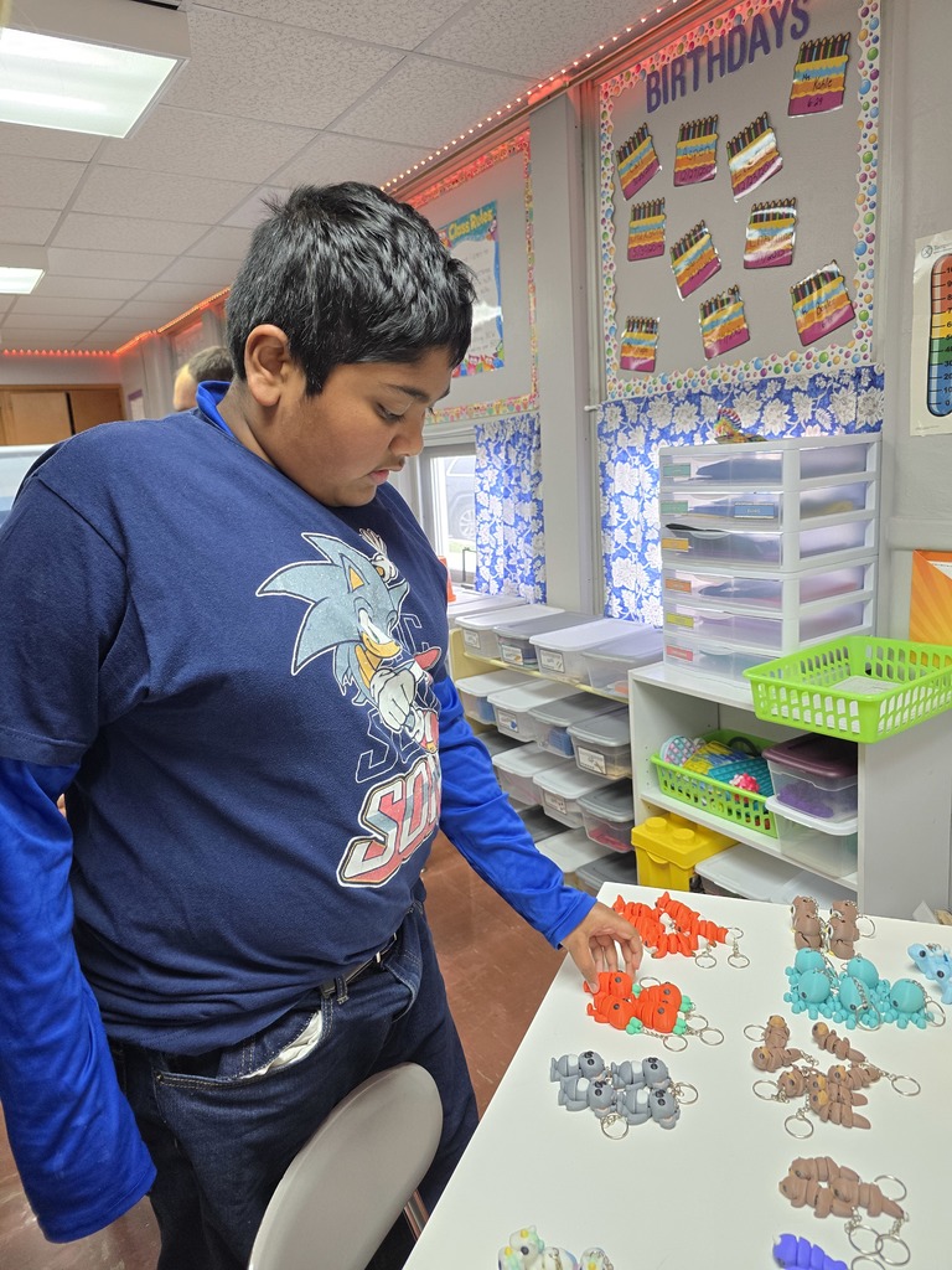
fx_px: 843
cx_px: 476
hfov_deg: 58.9
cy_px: 635
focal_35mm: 23
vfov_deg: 73.9
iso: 320
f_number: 1.7
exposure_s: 1/120
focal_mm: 6.3
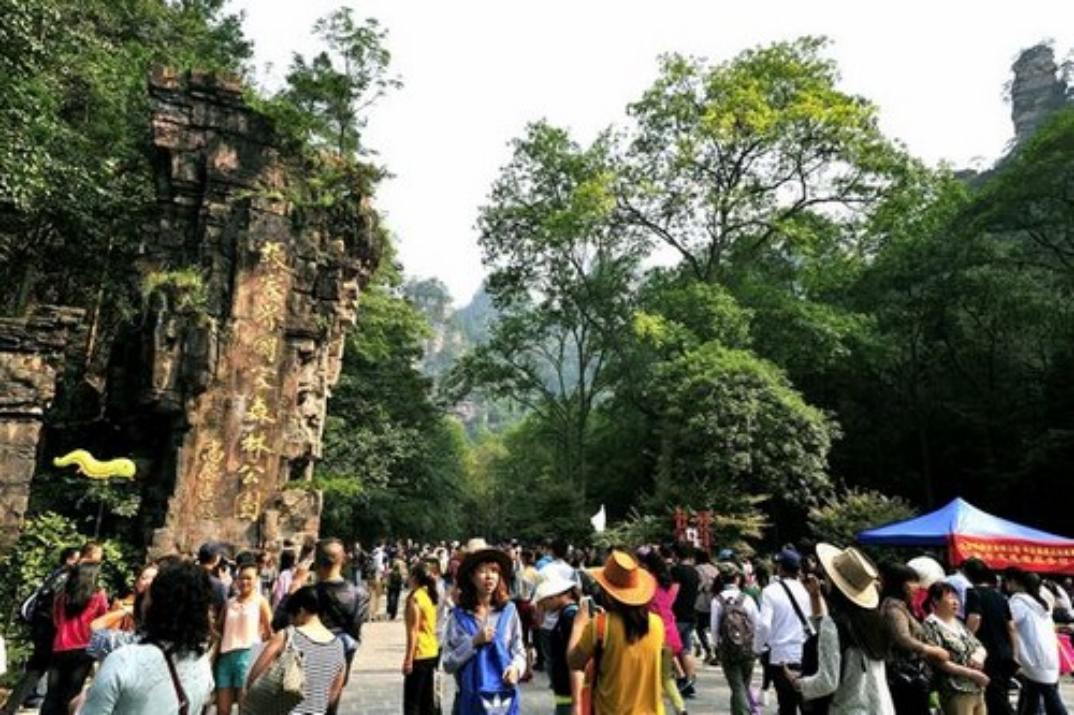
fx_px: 865
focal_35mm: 29
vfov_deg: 44.9
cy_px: 358
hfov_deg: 63.7
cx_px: 537
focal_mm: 29
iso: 200
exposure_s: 1/125
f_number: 11
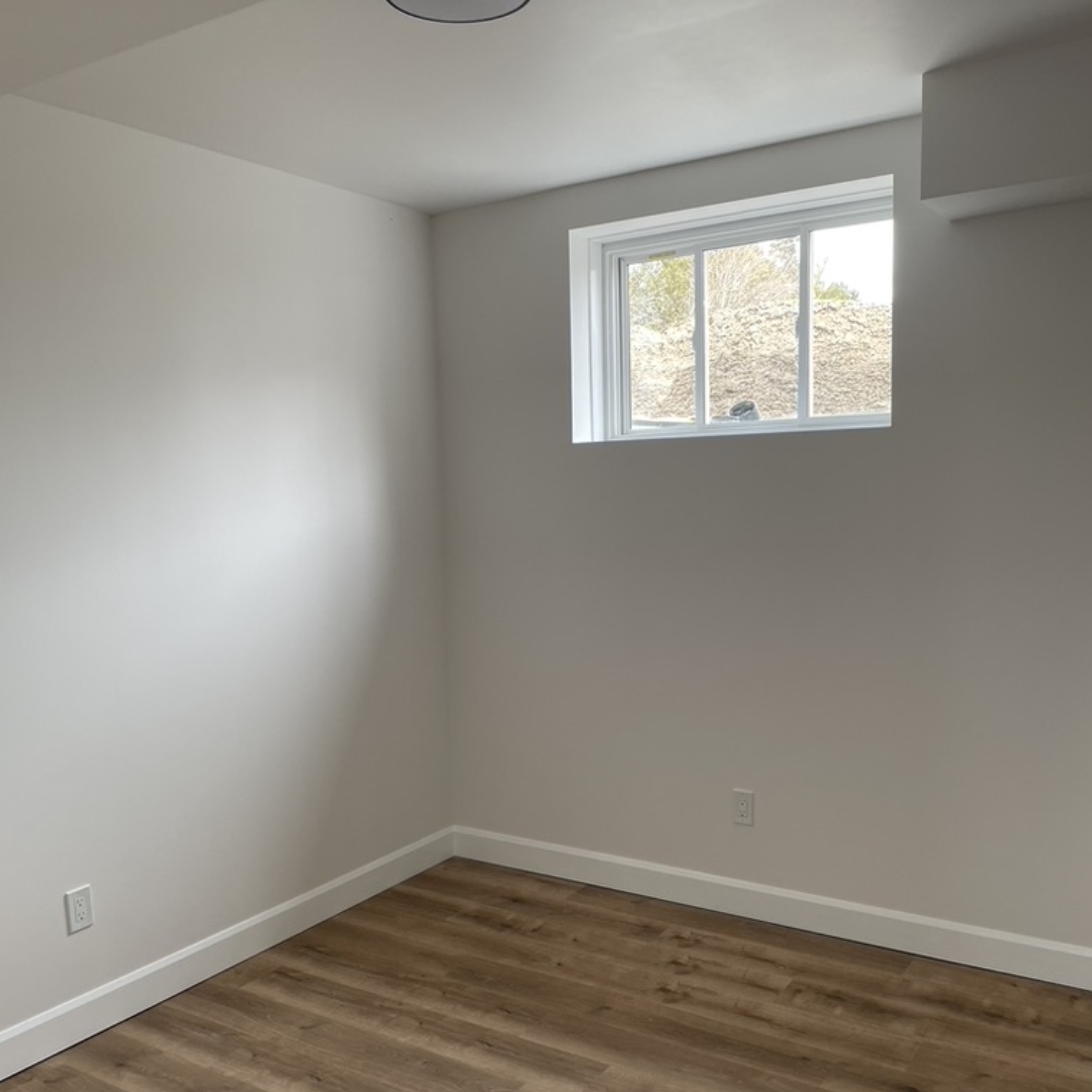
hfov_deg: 52.5
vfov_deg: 52.3
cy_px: 636
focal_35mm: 31
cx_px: 550
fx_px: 1106
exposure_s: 1/121
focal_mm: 4.2
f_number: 1.6
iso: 64
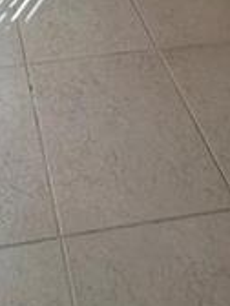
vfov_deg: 24.4
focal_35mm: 50
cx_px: 0
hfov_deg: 27.4
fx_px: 443
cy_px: -202
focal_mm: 2.22
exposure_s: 1/120
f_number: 2.2
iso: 80
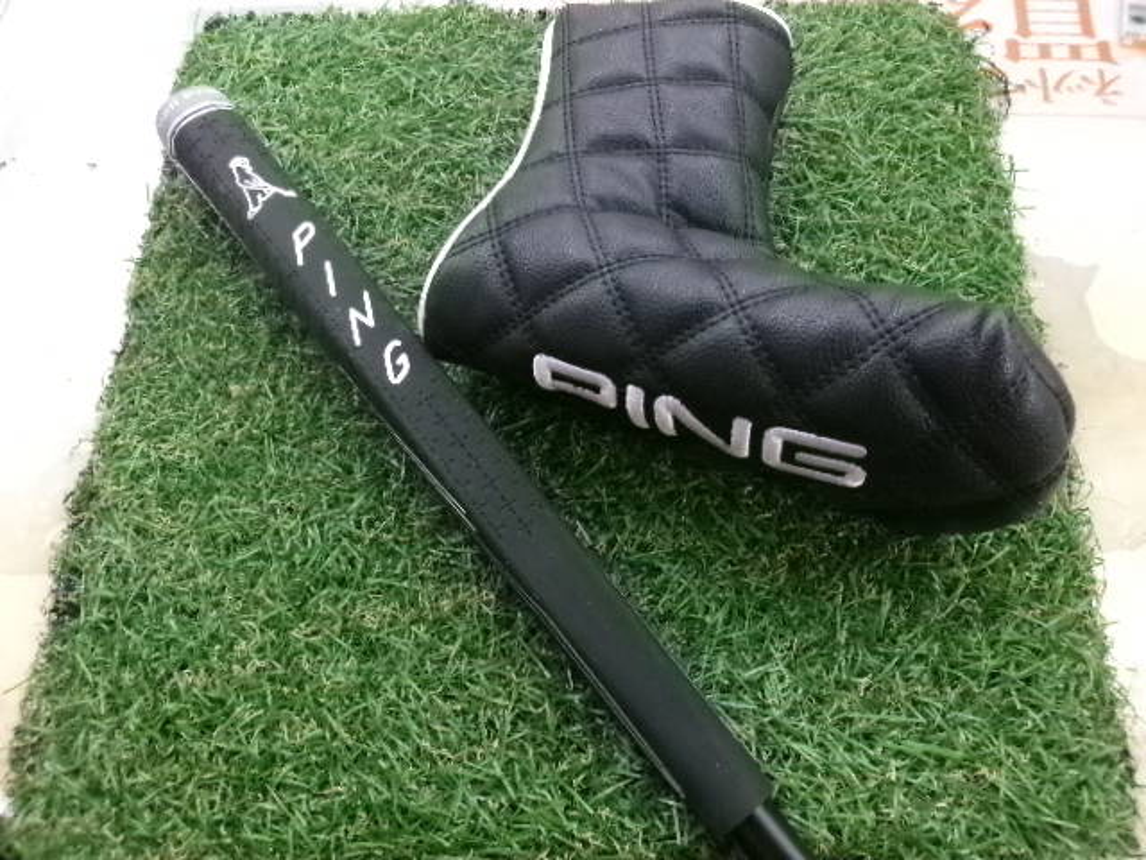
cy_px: 430
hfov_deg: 63.4
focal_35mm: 28
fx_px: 927
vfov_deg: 49.7
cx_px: 573
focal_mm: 5.1
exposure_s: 1/34
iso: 800
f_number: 3.9
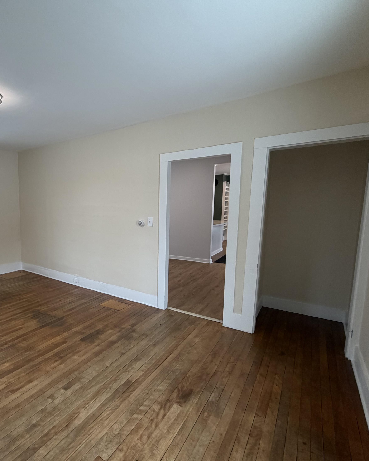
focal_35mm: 19
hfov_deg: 67.6
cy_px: 234
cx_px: 105
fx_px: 259
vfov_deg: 83.3
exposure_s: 1/120
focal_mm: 2.22
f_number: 2.2
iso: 200
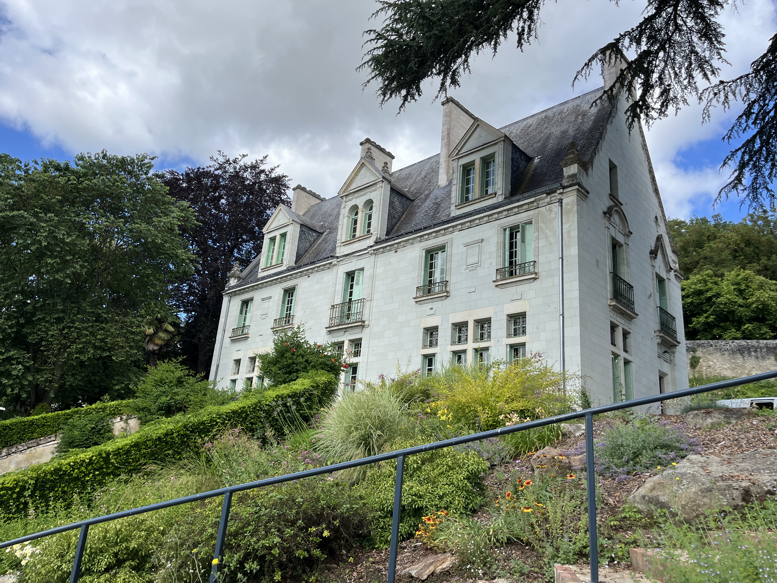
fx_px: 584
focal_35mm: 26
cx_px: 388
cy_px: 292
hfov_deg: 67.3
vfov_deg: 53.1
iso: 50
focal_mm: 5.1
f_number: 1.6
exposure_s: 1/2137
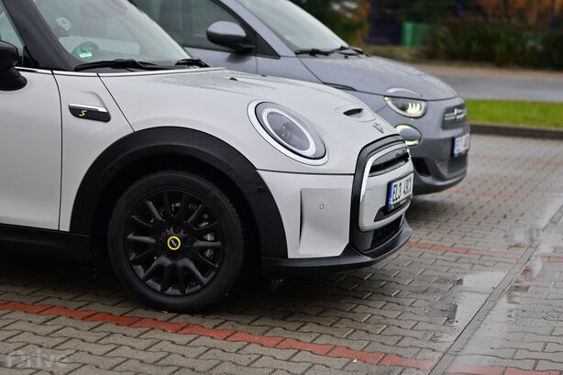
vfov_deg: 18.2
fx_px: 1173
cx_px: 282
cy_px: 188
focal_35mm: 75
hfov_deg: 27.0
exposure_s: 1/1600
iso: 400
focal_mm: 50
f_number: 1.8
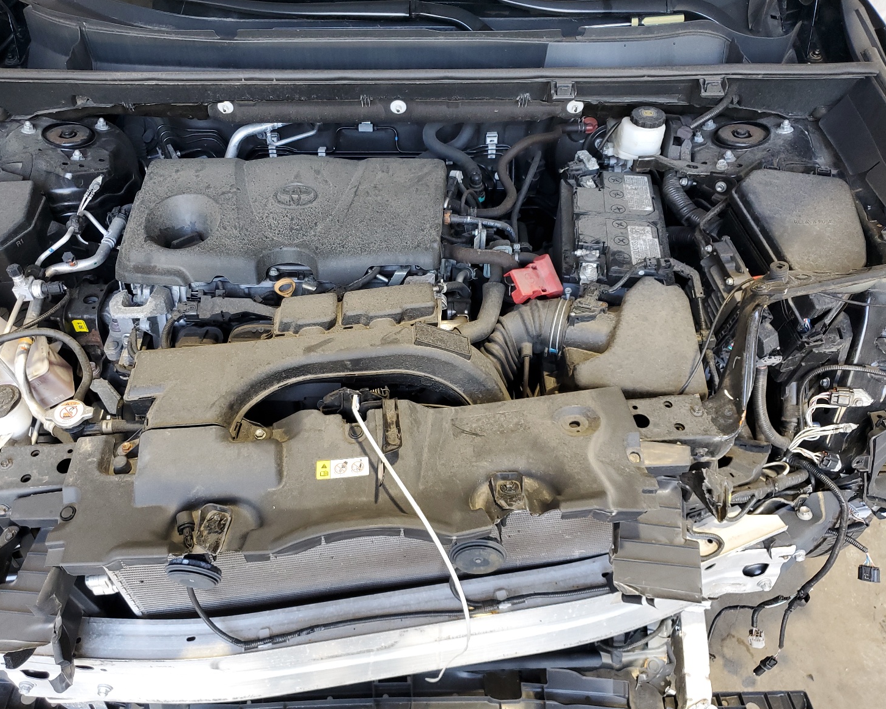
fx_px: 734
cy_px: 356
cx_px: 400
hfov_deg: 62.1
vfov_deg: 51.5
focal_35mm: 28
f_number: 1.5
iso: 81
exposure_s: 1/60.2
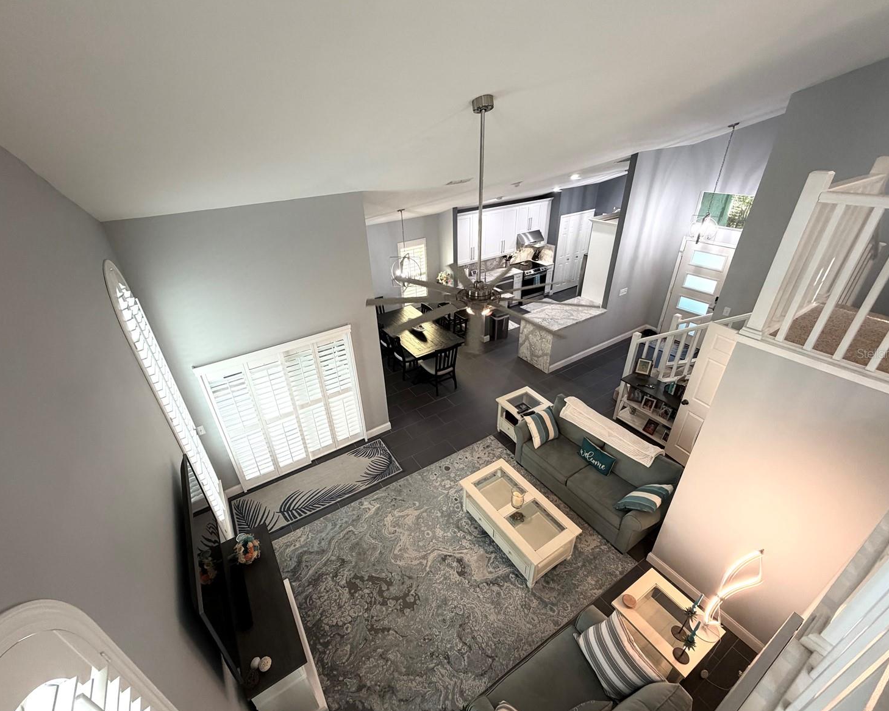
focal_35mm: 15
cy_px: 353
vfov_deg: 84.0
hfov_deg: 96.8
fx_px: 395
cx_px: 427
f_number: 2.2
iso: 200
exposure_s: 1/60
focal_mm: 2.22
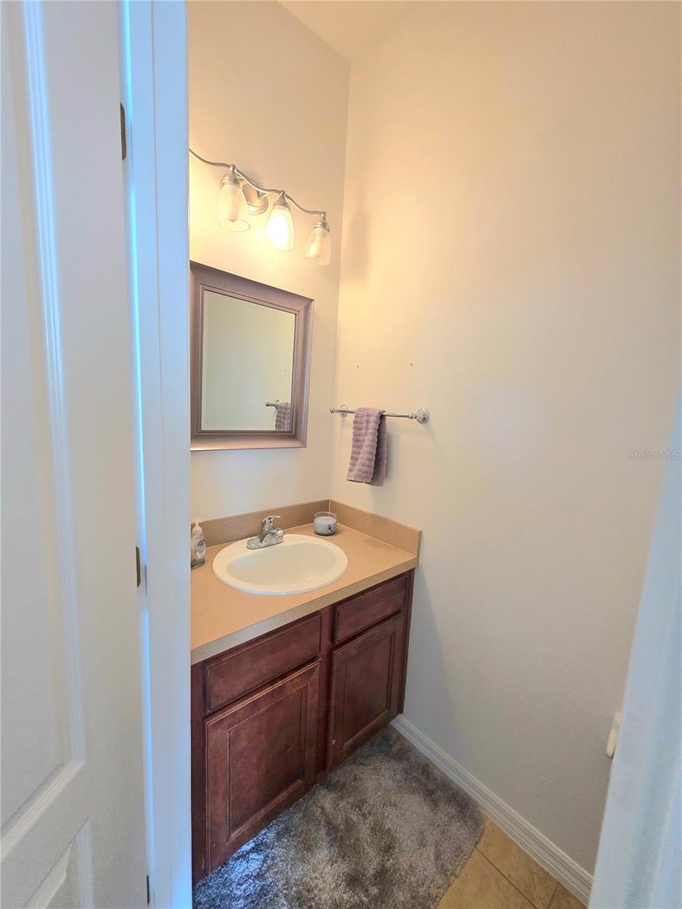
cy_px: 454
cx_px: 341
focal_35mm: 13
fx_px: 341
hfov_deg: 89.9
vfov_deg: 106.2
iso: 250
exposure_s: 1/120
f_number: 1.9
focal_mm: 2.2
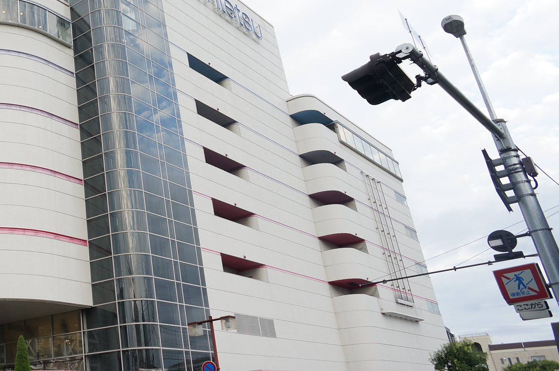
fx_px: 744
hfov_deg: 37.4
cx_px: 17
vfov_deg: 28.0
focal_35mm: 48
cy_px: 192
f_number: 4.5
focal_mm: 16
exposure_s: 1/80
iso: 100
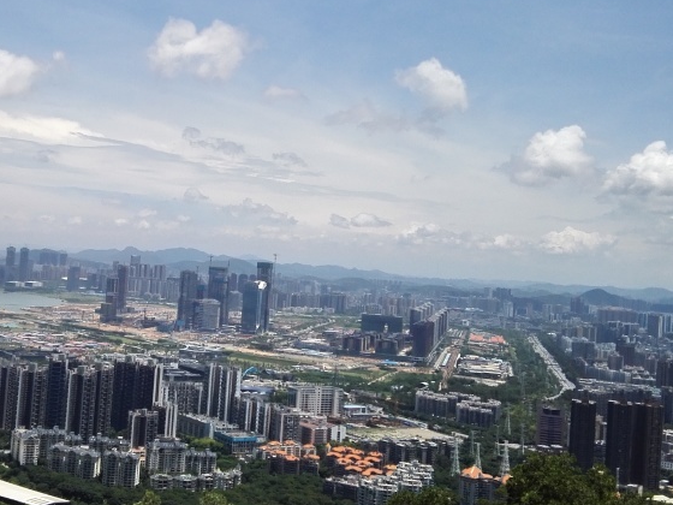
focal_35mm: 53
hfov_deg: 35.7
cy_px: 225
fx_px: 1030
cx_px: 204
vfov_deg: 27.5
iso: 100
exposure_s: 1/3937
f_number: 2
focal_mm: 3.8
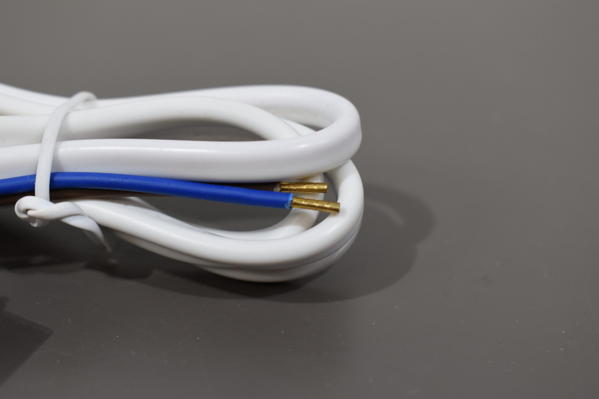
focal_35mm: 60
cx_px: 300
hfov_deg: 33.4
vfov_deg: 22.6
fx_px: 998
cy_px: 200
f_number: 6.3
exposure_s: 1/60
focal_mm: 40
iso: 400
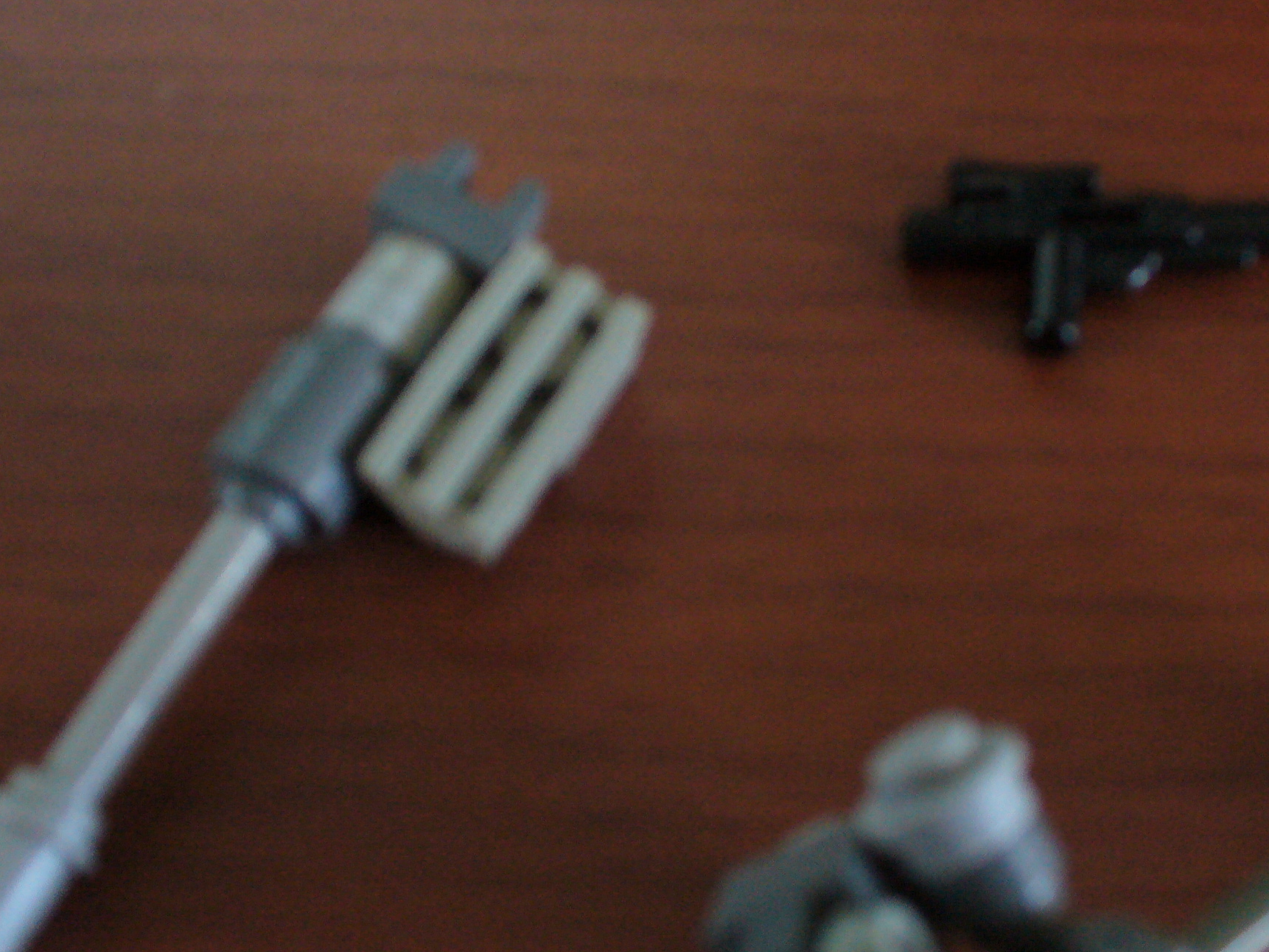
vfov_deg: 26.5
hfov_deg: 34.8
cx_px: 773
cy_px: 565
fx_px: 2017
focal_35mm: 55
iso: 200
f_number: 2.8
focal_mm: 6.1
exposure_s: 1/8
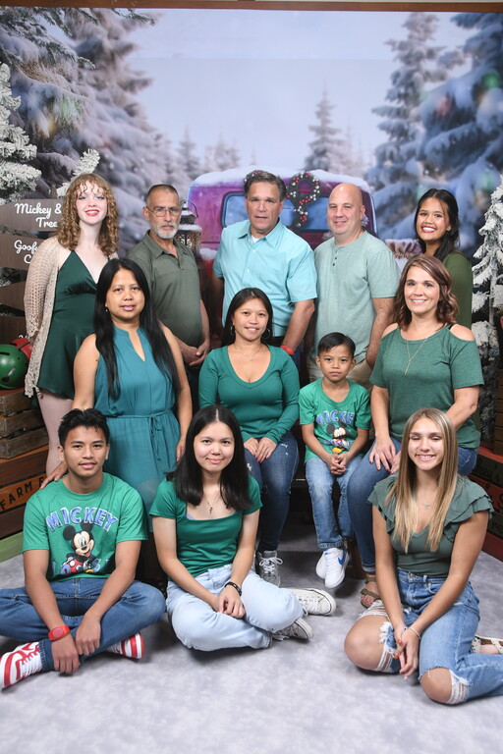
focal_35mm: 36
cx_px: 252
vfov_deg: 53.1
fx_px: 754
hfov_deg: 36.9
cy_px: 377
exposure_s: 1/125
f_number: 6.3
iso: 640
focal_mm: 24
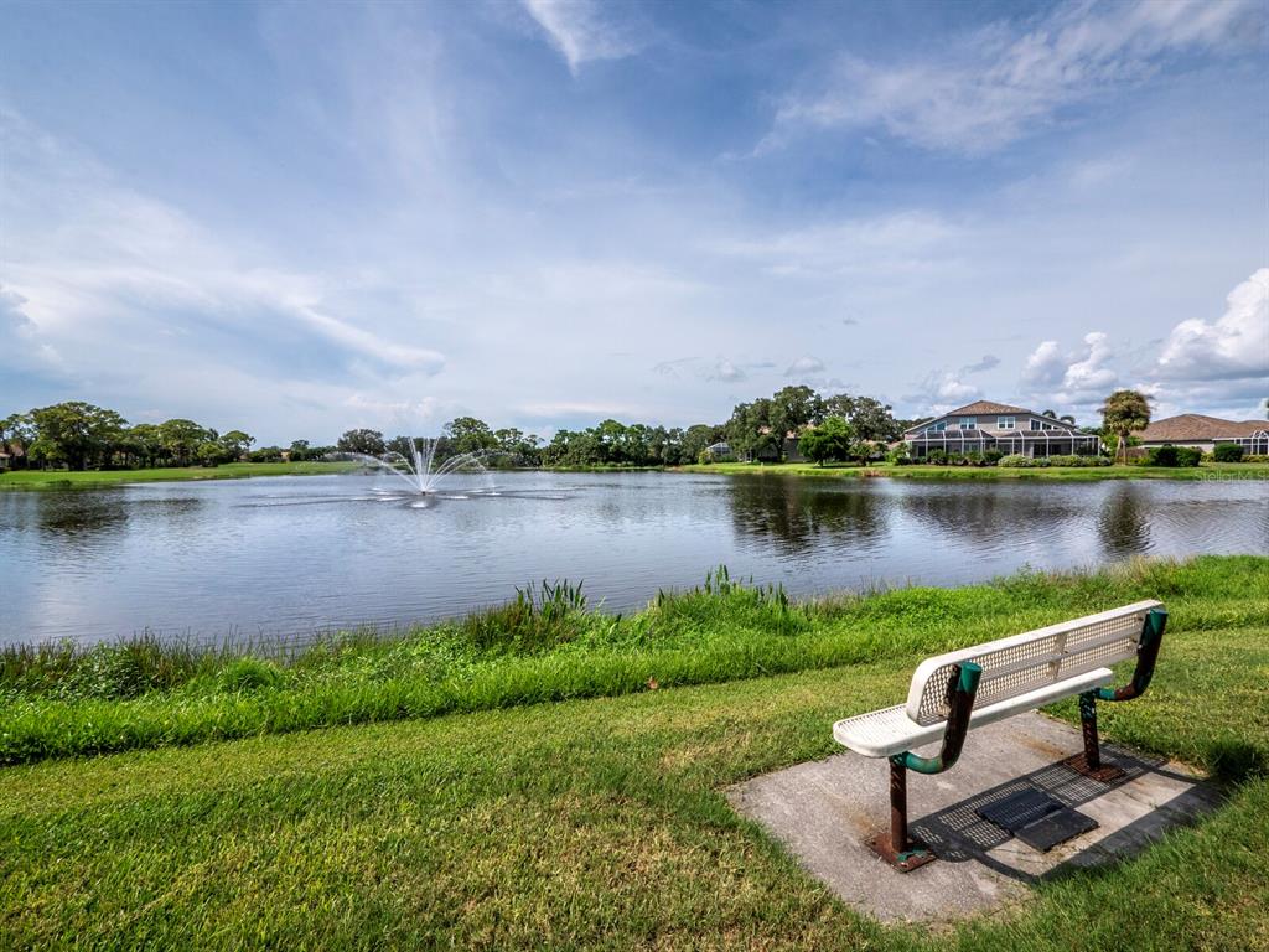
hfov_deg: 102.1
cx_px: 634
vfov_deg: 85.7
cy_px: 476
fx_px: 513
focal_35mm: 14
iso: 400
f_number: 11
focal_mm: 7
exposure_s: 1/640
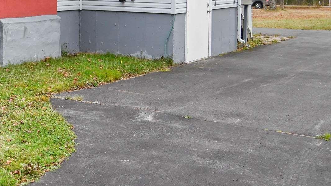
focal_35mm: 72
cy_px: -34
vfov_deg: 16.1
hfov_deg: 27.6
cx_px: -4
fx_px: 632
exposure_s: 1/250
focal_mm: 24
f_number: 4.5
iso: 200
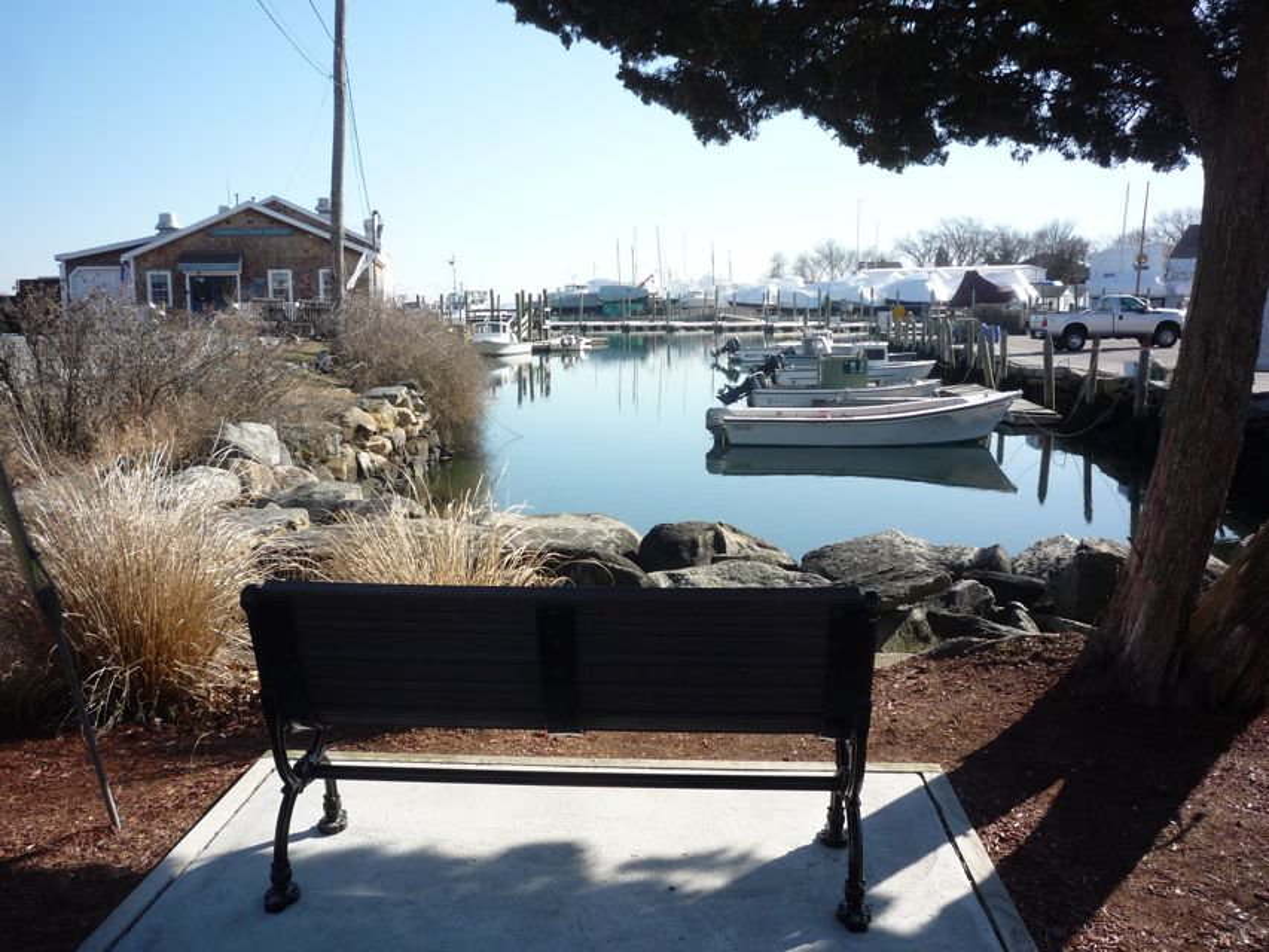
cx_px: 634
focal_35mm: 32
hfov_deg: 56.8
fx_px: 1173
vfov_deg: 44.2
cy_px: 476
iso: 100
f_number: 4
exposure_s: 1/400
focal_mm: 5.2
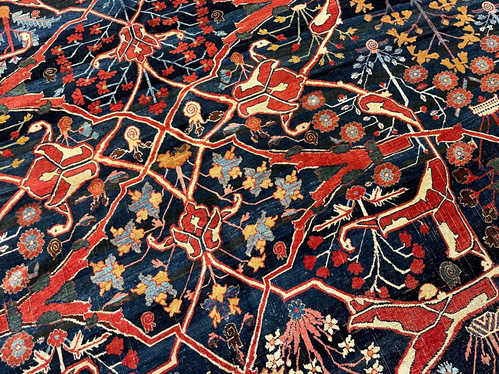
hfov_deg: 52.5
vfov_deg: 40.2
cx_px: 280
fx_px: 504
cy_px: 128
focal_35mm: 35
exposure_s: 1/60
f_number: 1.6
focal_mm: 5.1
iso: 250
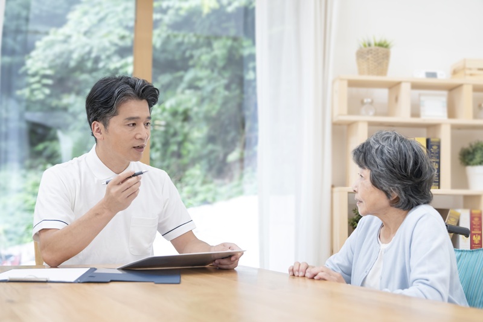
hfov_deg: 40.4
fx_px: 657
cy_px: 161
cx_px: 242
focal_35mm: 49
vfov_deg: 27.5
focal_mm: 49
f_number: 2.8
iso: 1250
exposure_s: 1/250
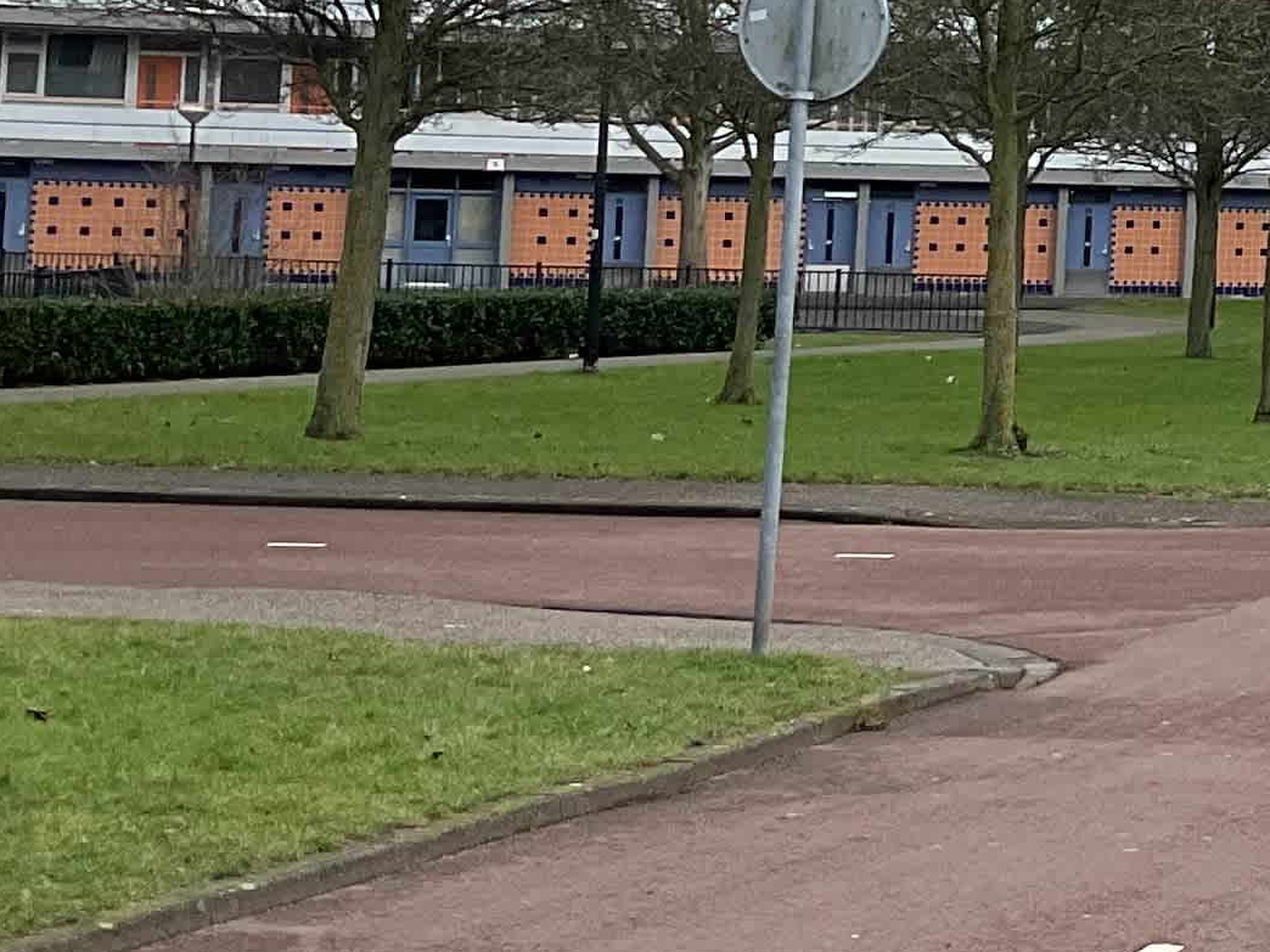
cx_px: 2214
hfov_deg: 15.4
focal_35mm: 112
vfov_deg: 13.0
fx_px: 4109
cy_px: -91
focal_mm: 3
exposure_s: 1/739
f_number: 1.8
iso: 16
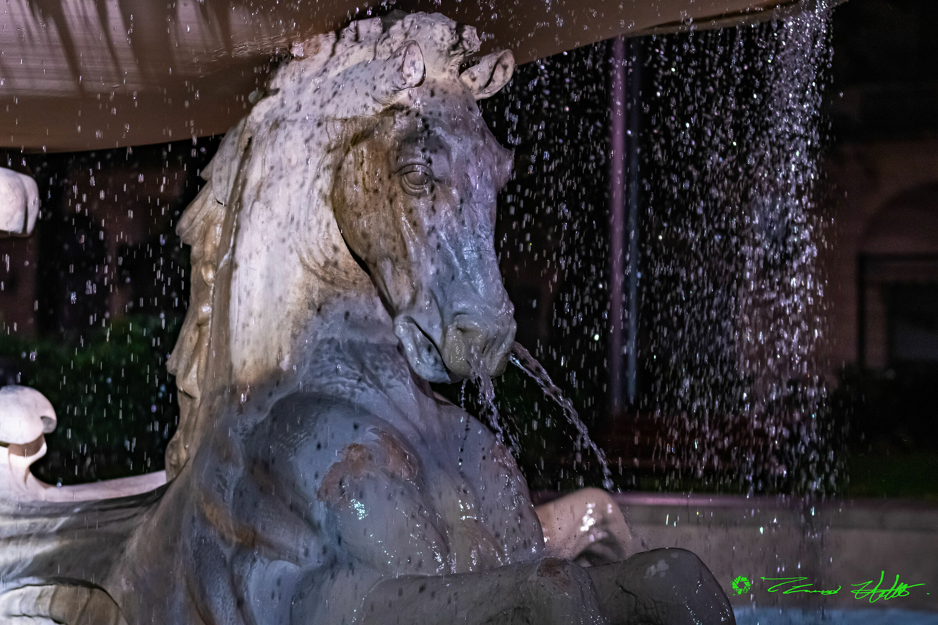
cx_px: 469
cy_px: 312
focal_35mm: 135
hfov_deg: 15.2
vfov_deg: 10.2
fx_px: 3517
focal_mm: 90
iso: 800
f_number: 2.8
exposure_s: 1/250
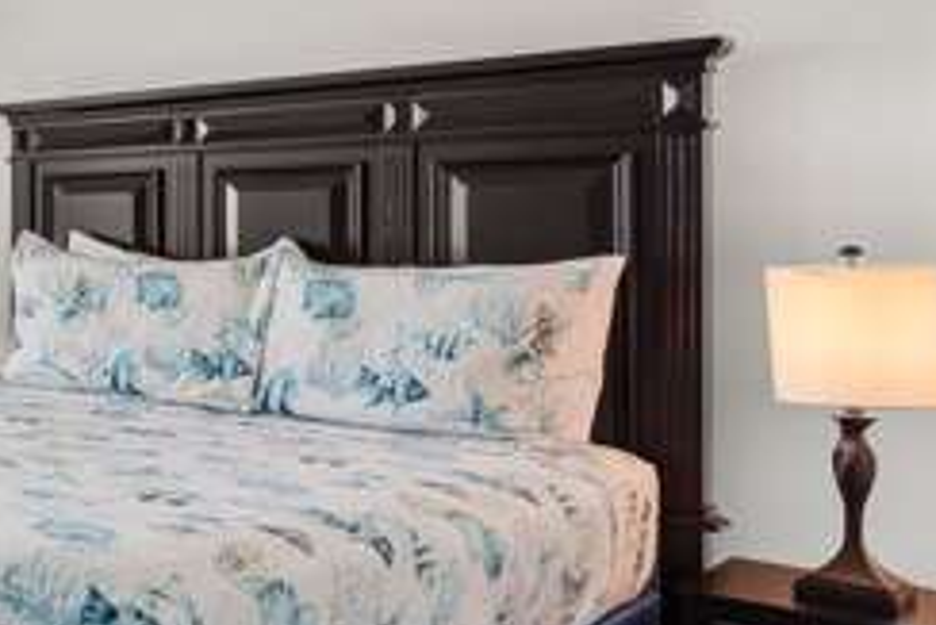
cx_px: -499
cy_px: 226
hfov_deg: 27.9
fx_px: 1145
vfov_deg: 30.4
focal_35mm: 44
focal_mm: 14
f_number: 8
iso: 400
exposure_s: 1/5
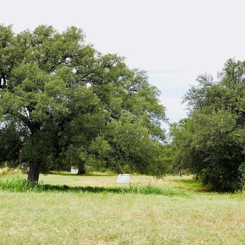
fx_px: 320
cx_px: 73
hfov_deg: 41.1
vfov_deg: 41.9
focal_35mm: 40
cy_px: 123
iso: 100
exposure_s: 1/400
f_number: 4
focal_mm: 11.26
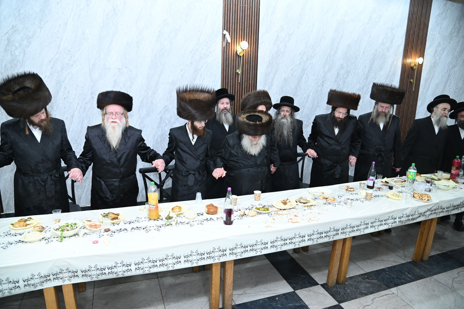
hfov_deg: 73.8
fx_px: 309
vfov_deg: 53.1
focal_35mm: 24
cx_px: 232
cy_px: 154
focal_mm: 24
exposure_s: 1/125
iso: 2000
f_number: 4
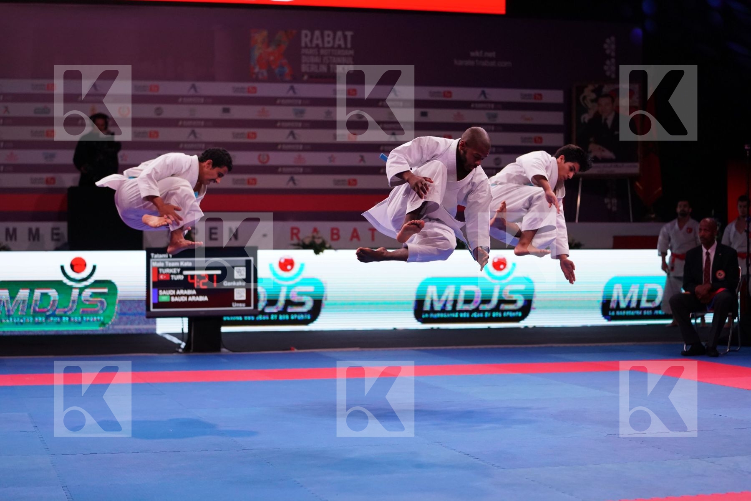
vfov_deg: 19.5
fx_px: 1460
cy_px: 250
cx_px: 376
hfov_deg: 28.8
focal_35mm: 70
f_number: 2.8
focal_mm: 70
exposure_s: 1/1000
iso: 3200
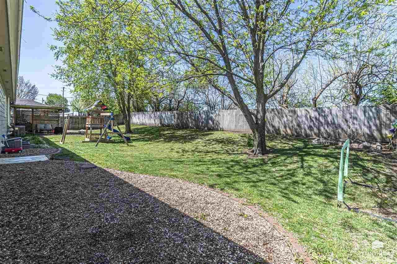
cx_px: 198
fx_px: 165
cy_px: 132
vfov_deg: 77.3
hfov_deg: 100.4
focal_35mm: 15
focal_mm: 10
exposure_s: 1/250
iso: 100
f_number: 8
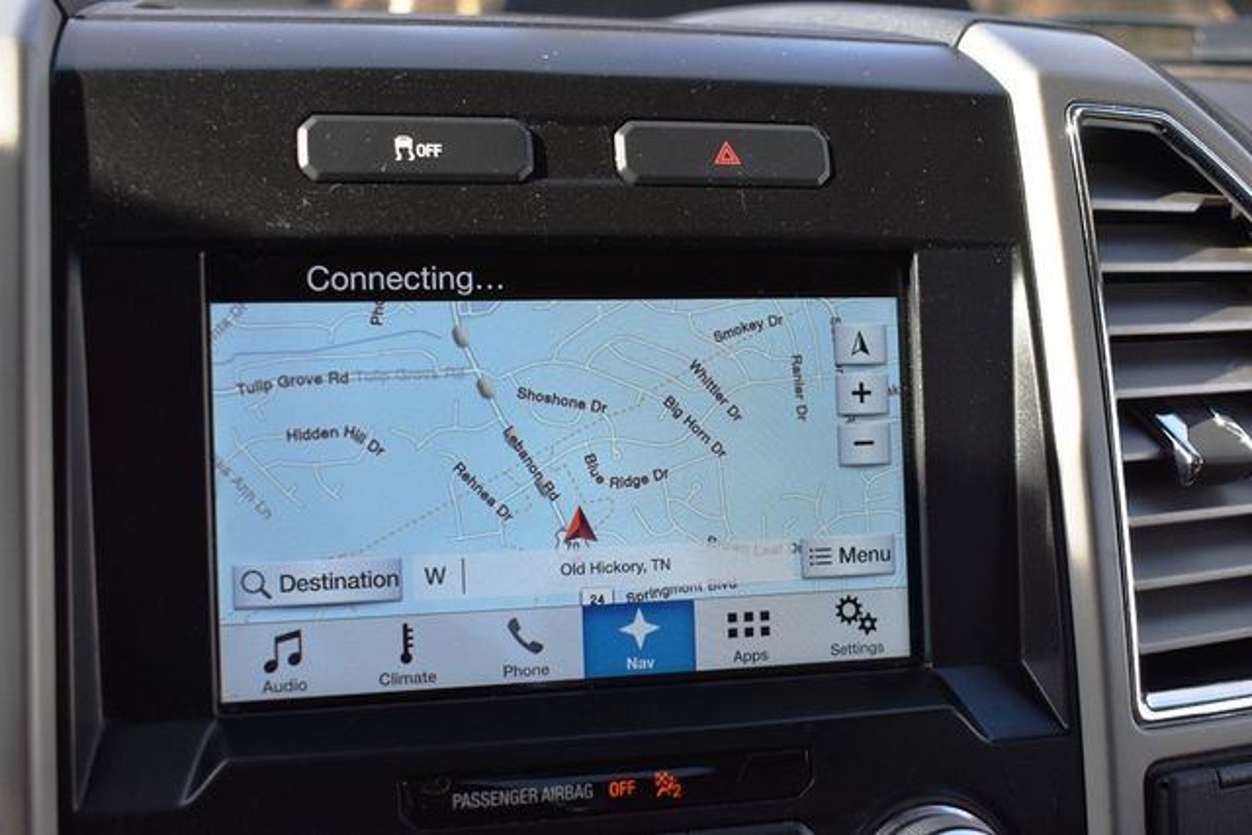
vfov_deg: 29.0
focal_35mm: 46
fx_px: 1617
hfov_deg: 42.3
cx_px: 626
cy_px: 418
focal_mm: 31
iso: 220
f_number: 5.6
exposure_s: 1/250
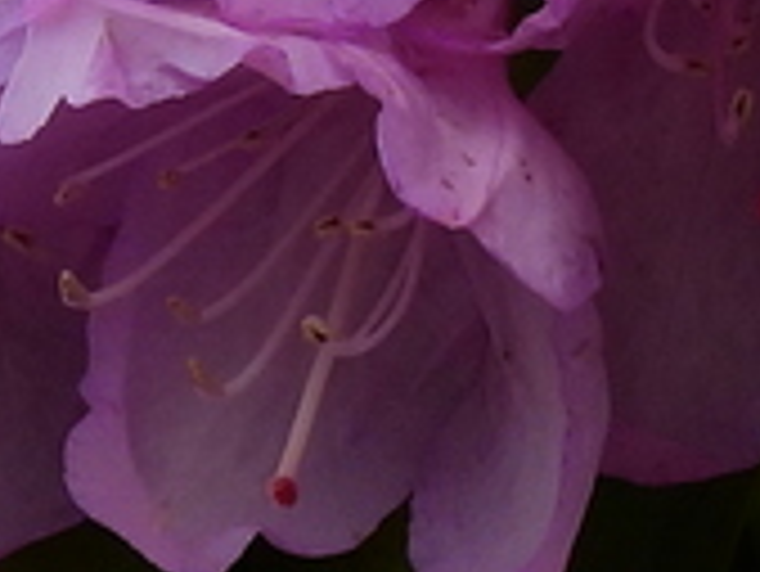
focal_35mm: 1820
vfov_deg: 0.8
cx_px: 1426
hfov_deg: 1.1
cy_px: -1333
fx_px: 39987
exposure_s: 1/400
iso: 100
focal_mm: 42.8
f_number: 4.5
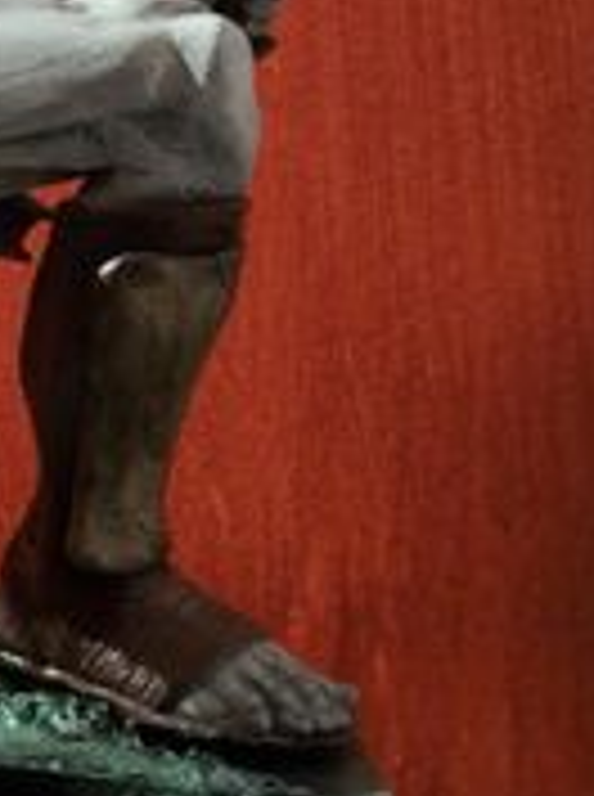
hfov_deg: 16.3
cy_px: 180
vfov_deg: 22.3
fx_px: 1998
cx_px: -90
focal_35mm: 87
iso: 160
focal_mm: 5.7
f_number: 2.9
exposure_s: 1/10
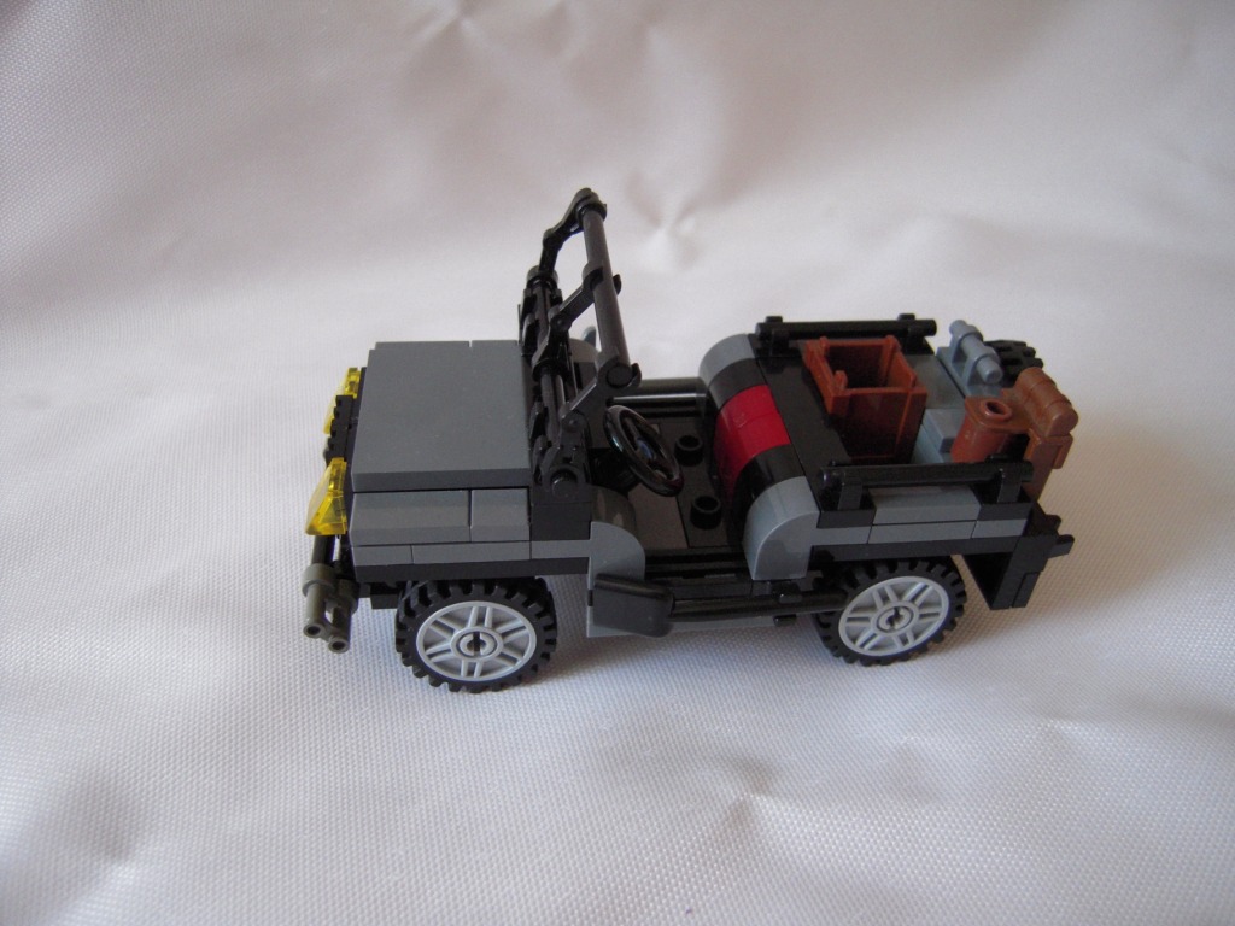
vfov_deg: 49.7
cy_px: 463
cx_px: 618
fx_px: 999
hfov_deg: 63.4
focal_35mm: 28
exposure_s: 1/80
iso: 400
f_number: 2.7
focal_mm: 5
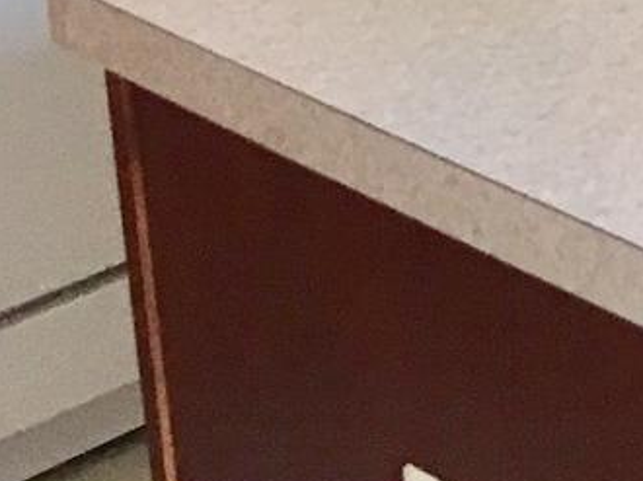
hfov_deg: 9.0
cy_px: -830
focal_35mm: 180
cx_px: 1896
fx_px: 3341
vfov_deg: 7.5
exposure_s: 1/15
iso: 25
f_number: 2.2
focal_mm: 4.15
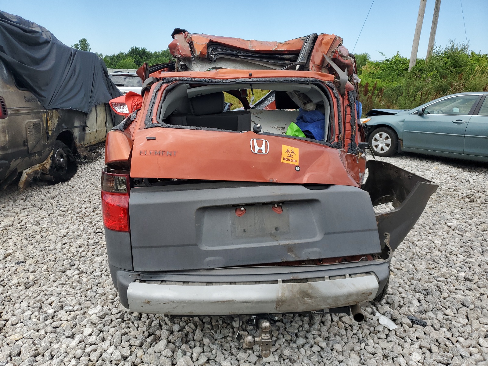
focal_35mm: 26
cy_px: 183
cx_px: 244
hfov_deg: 67.3
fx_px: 367
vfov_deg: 53.1
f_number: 1.5
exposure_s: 1/2000
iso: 50
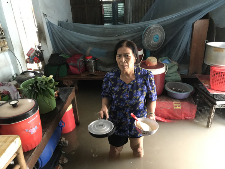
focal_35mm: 28
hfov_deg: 63.4
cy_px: 84
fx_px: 182
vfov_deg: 49.8
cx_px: 112
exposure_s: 1/16
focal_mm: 3.99
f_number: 1.8
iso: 100
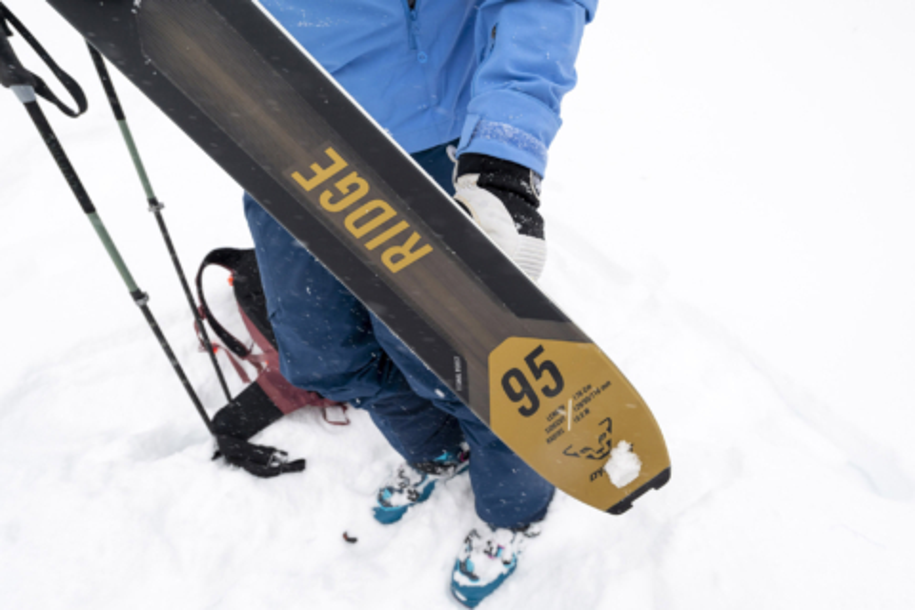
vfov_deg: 64.6
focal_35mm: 19
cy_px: 305
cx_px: 458
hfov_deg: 86.9
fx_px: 483
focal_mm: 19
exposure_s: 1/640
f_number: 7.1
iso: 800
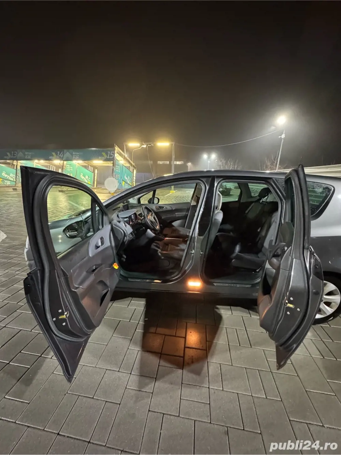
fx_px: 184
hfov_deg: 85.7
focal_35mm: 14
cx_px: 170
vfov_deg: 102.1
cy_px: 228
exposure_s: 1/33
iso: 1250
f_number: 2.2
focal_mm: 2.22
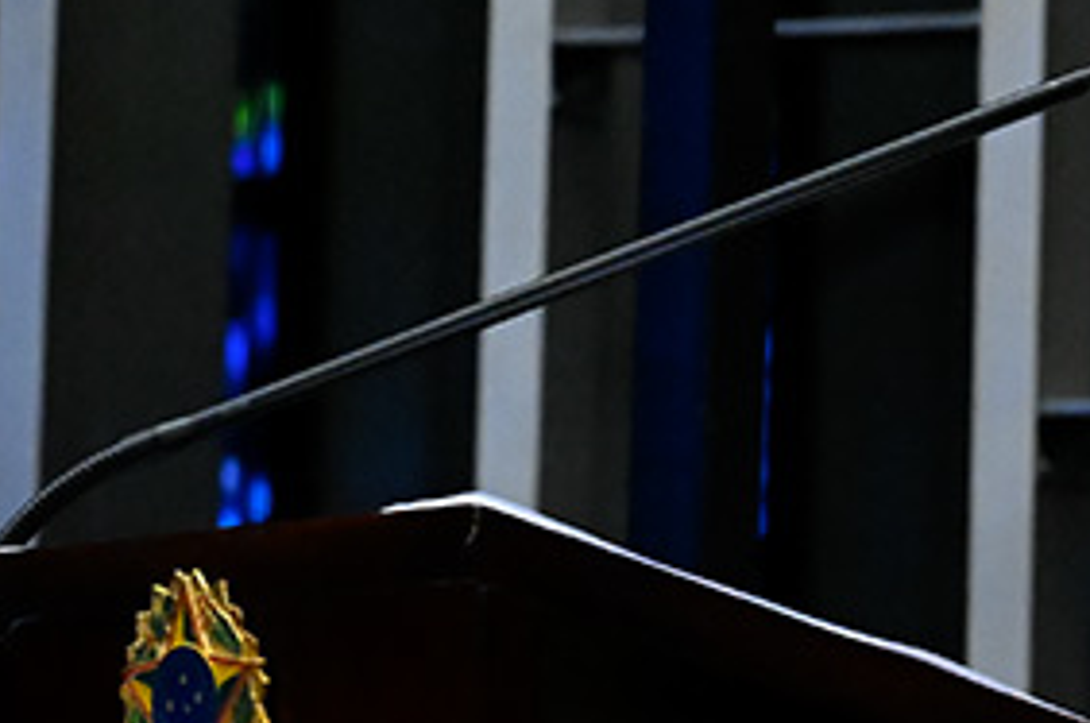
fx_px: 10216
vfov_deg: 4.0
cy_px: -128
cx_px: 1623
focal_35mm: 338
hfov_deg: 6.0
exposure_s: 1/100
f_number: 7.1
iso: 6400
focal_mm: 74
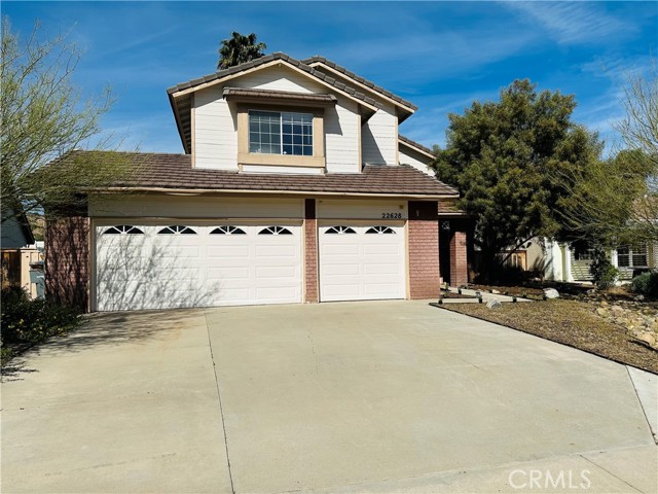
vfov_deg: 56.8
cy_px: 247
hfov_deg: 71.6
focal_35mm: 24
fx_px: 456
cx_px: 329
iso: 80
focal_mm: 6.86
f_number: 1.78
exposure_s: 1/10753
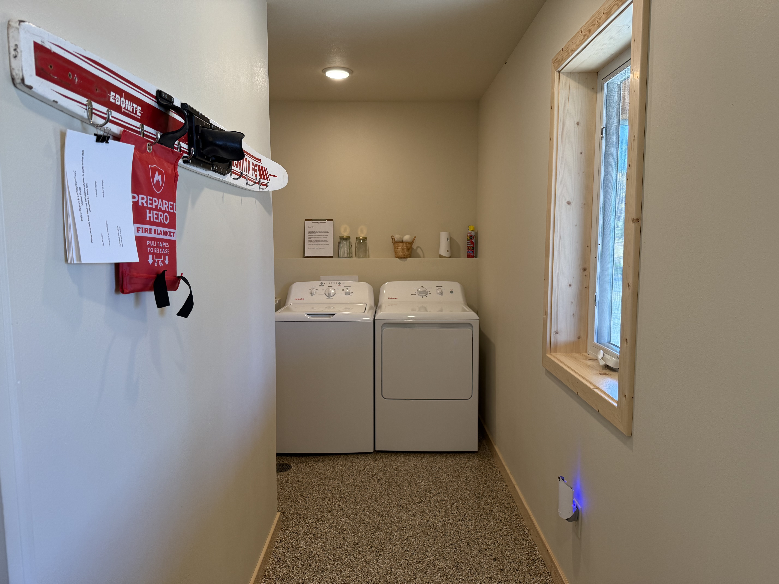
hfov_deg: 71.6
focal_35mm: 24
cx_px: 390
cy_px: 292
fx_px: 540
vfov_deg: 56.8
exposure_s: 1/145
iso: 125
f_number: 1.78
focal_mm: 6.76
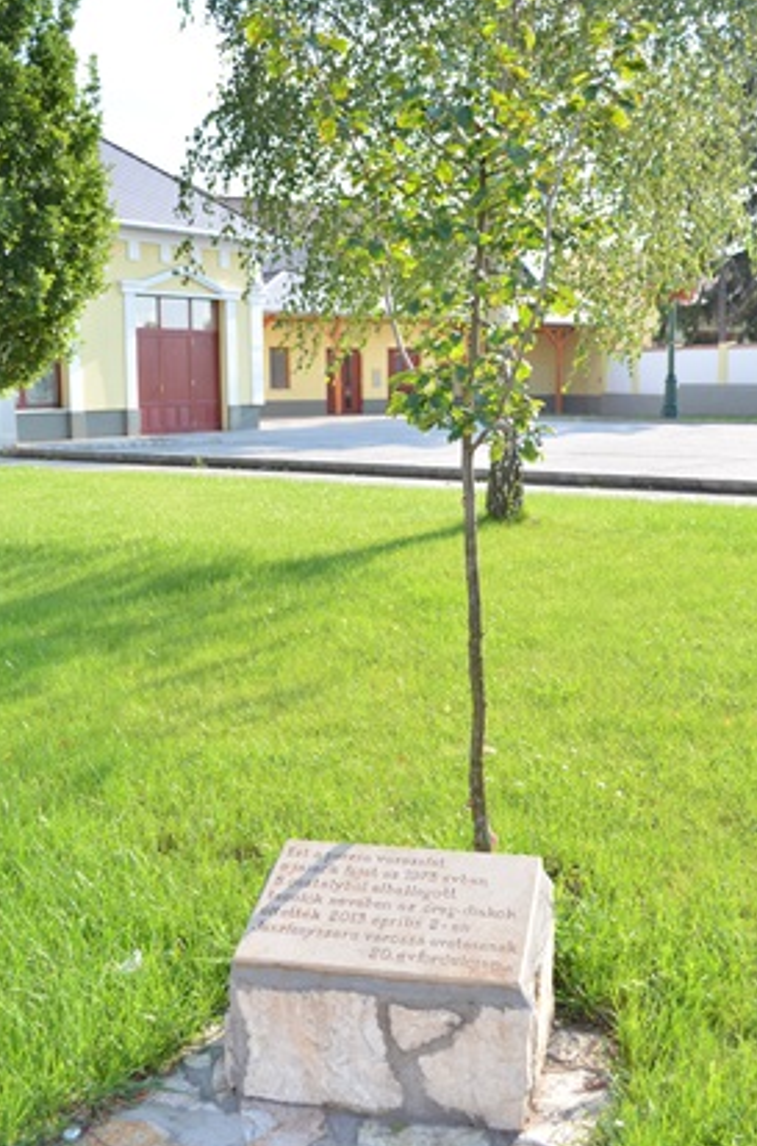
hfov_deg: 36.6
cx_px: 430
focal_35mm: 36
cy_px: 541
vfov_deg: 53.2
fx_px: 1142
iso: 100
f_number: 4.5
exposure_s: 1/200
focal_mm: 18
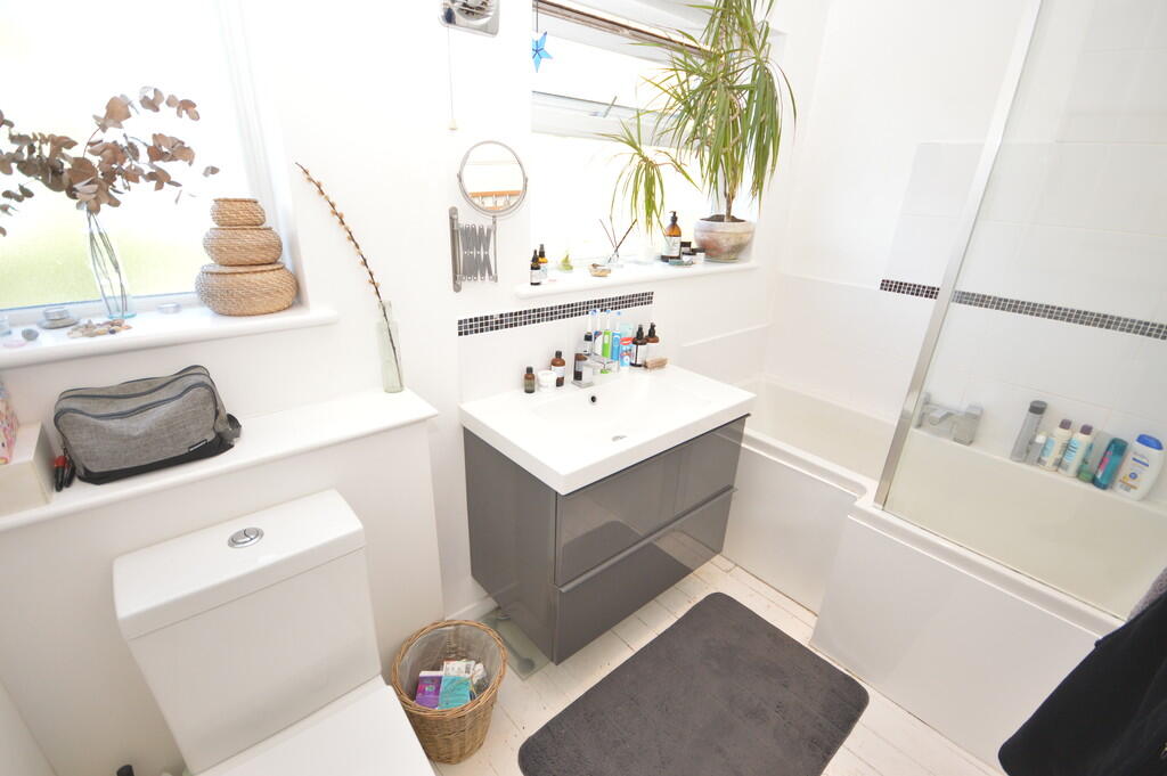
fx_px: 486
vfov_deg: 77.2
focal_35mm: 15
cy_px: 388
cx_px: 584
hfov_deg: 100.4
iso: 450
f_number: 4
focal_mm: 10
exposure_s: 1/60
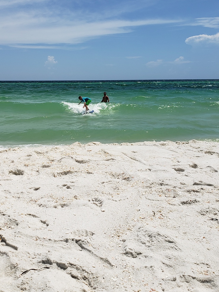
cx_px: 73
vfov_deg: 44.4
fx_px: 354
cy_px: 108
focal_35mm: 42
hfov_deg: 34.1
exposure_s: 1/3521
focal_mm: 4.3
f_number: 2.4
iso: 50
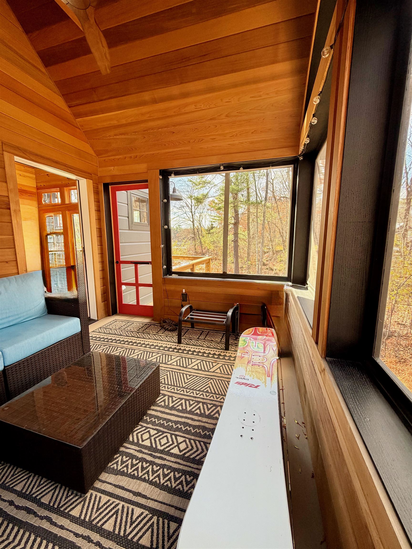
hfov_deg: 85.7
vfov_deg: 102.1
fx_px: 222
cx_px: 206
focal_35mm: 14
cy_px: 274
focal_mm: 2.22
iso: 100
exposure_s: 1/121
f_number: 2.2
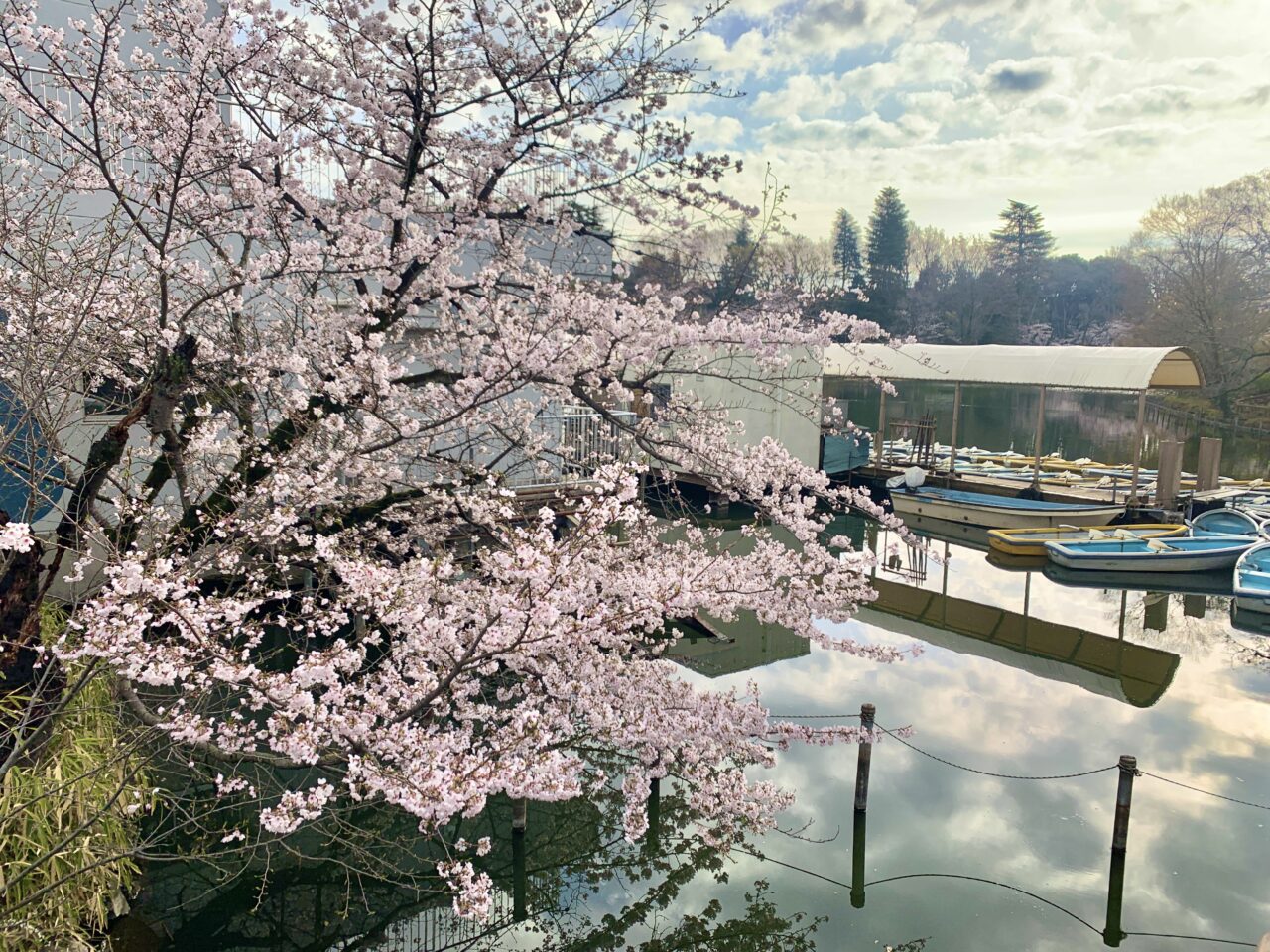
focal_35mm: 26
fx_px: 954
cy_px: 476
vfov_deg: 53.1
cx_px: 635
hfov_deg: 67.3
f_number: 1.8
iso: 25
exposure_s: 1/1513
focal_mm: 4.25
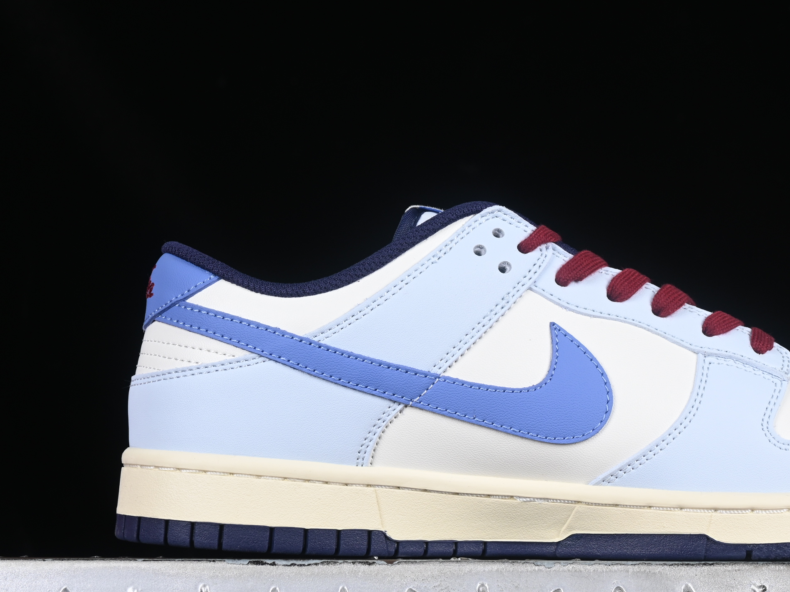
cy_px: 328
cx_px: 546
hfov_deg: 18.5
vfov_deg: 14.0
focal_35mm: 106
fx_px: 2419
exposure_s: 1/80
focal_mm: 50
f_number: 8
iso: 160
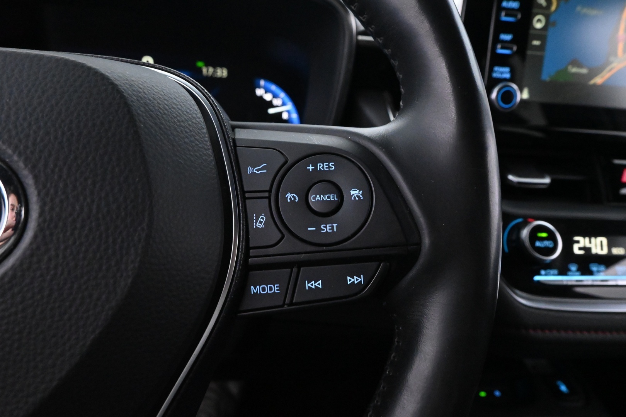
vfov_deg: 53.1
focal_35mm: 24
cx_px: 313
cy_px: 208
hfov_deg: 73.7
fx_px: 417
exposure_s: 1/25
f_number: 6.3
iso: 8000
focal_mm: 16
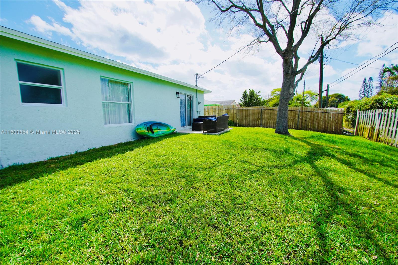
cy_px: 132
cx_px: 199
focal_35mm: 15
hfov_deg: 100.4
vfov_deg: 77.3
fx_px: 166
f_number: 8
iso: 100
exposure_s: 1/250
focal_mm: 10
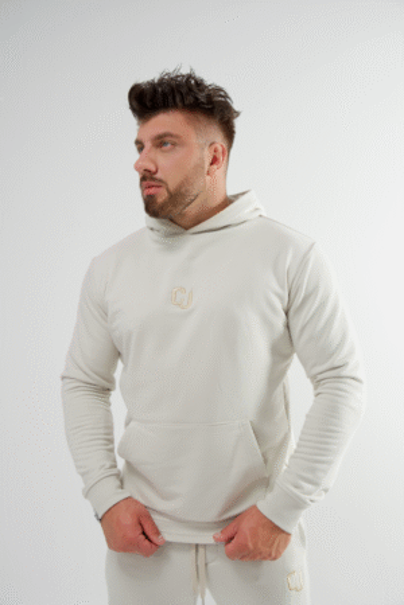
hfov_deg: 31.9
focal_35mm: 42
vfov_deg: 46.4
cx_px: 202
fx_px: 707
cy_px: 302
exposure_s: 1/160
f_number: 4
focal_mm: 28
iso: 320
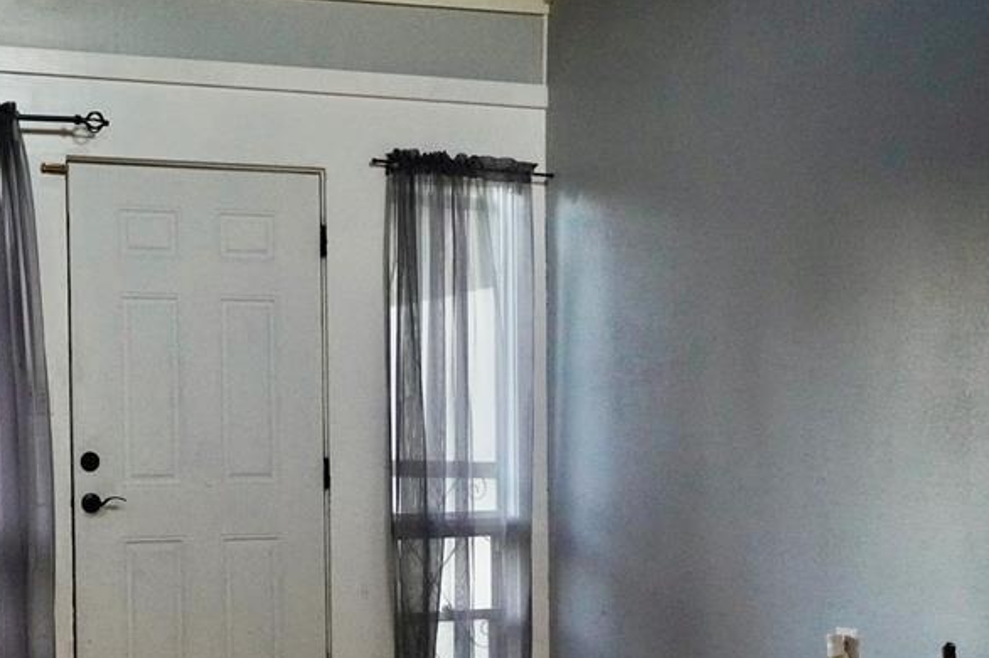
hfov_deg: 29.1
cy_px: 540
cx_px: 221
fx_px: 1867
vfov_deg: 19.8
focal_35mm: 68
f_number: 4.5
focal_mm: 26
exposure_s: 1/160
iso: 4000
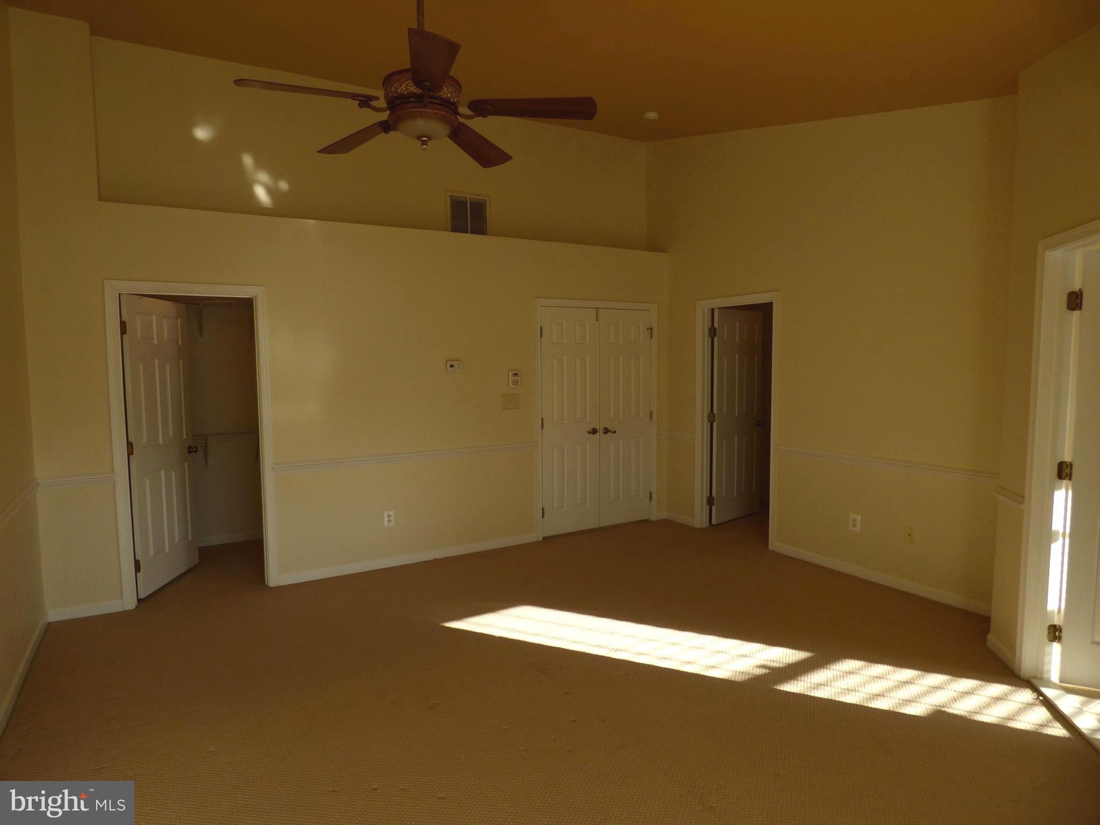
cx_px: 550
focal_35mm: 20
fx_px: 636
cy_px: 412
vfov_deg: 66.0
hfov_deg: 81.7
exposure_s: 1/200
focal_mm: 3.58
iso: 100
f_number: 2.8
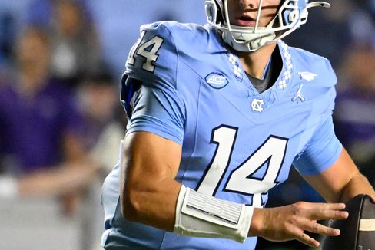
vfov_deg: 1.6
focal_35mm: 839
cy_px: 110
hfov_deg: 2.5
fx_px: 8744
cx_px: 217
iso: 8000
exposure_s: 1/2500
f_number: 4
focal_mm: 400
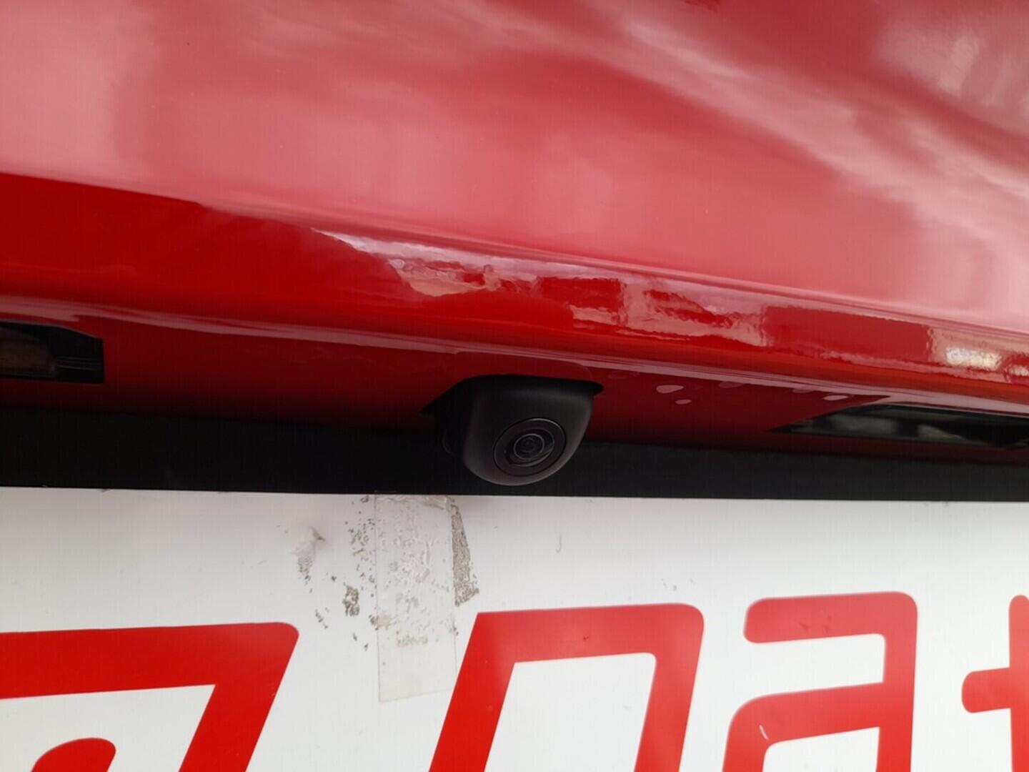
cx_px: 514
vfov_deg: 54.9
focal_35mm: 25
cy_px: 386
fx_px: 743
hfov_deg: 69.4
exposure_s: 1/50
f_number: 2
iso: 32
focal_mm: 4.6
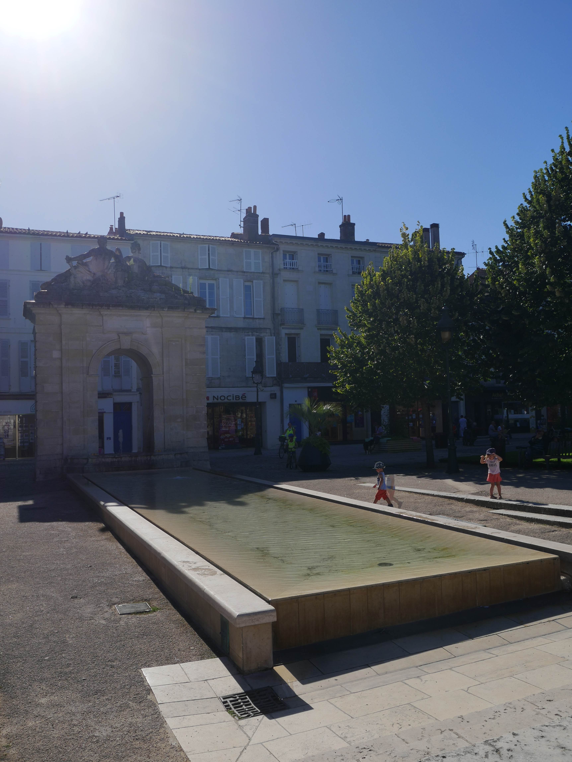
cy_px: 381
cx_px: 286
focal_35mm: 28
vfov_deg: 63.4
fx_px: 616
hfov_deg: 49.8
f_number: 9
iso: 200
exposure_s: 1/800
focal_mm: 14
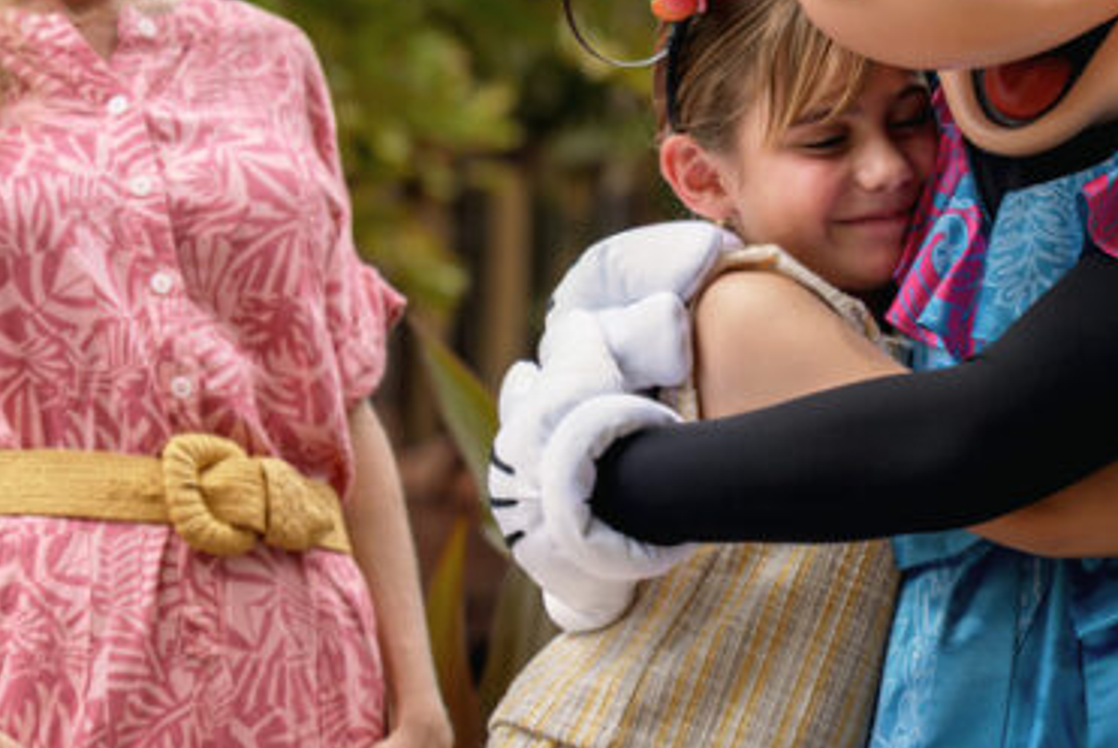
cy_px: -5
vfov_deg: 7.1
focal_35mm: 193
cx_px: 1178
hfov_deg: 10.5
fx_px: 5998
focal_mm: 70
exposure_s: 1/1000
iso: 200
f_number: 3.5
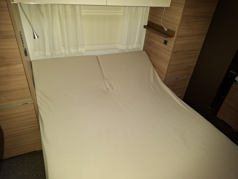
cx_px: 119
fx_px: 158
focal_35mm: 23
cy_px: 90
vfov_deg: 58.9
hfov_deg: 73.9
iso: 50
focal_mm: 5.54
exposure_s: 1/20
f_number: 1.8
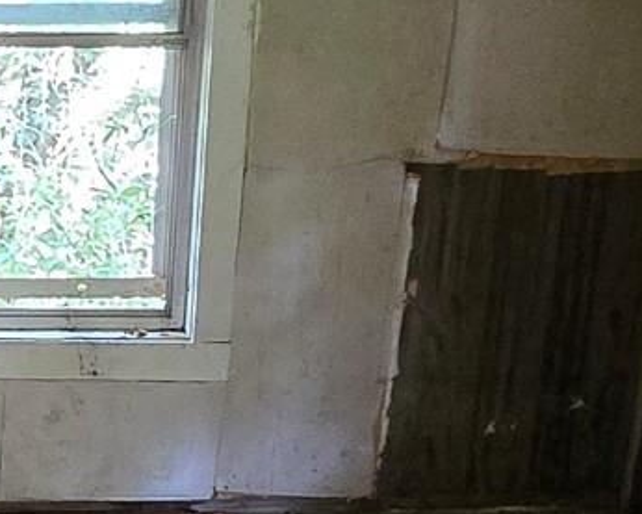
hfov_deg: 22.6
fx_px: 1425
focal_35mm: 75
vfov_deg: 20.4
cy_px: 351
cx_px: -202
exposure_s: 1/60
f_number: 2.2
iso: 1250
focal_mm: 2.2
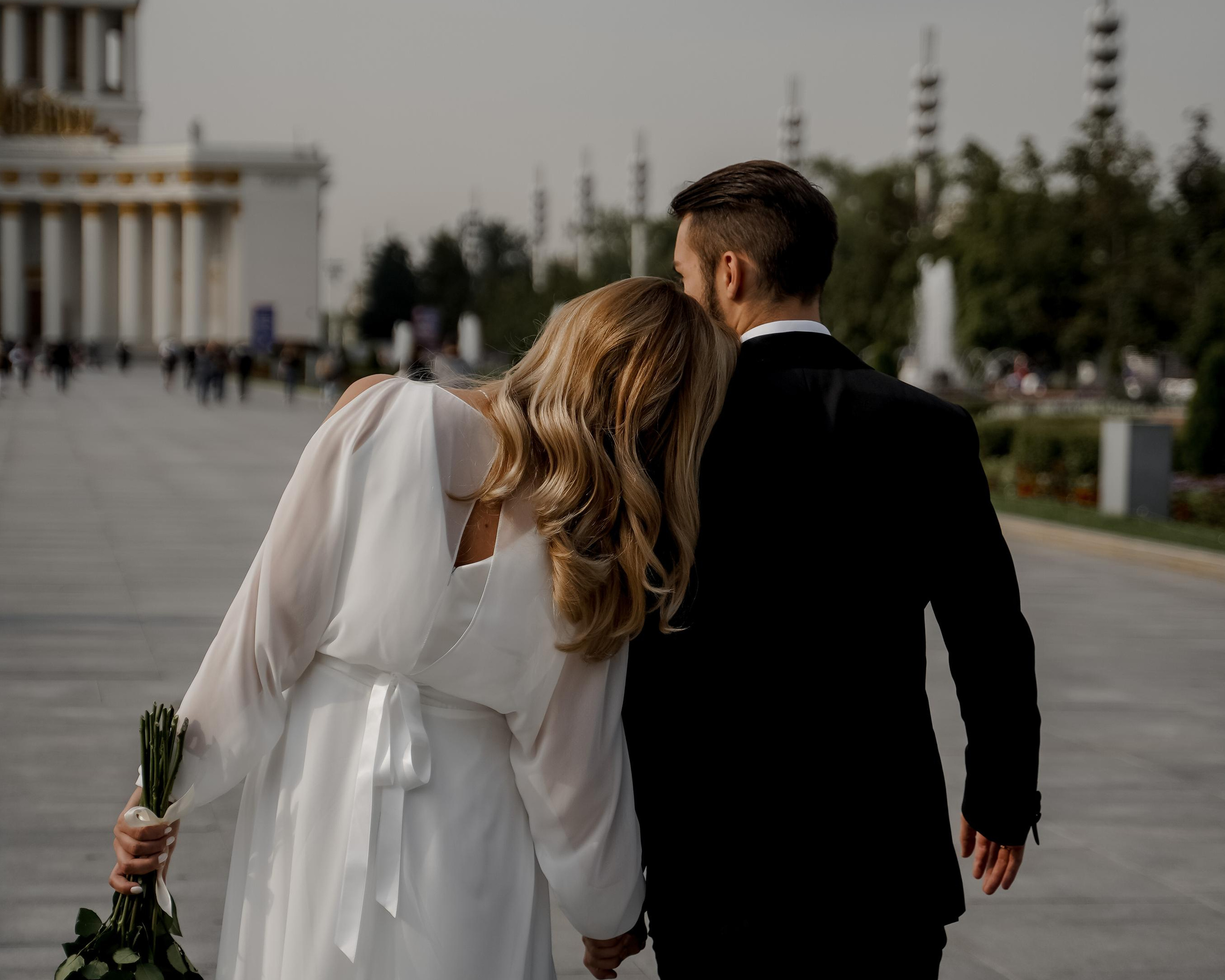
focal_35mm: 81
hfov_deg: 23.6
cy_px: 460
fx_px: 2937
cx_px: 618
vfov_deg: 18.9
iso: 100
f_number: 2.8
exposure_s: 1/4000
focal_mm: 57
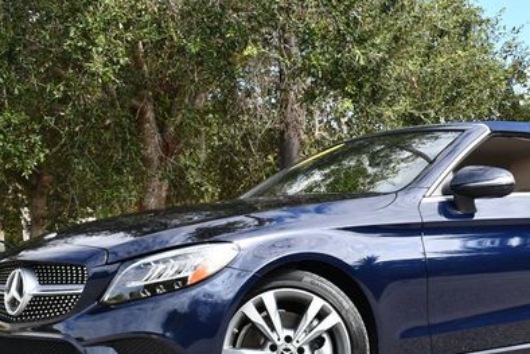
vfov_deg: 17.5
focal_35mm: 78
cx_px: 374
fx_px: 1149
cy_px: 205
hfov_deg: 25.8
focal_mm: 24
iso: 200
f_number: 7.1
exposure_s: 1/250
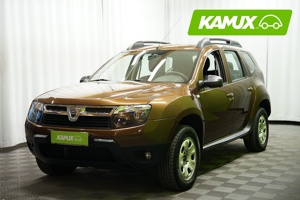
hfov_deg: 33.9
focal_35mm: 59
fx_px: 492
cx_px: 150
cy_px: 100
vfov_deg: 23.0
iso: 500
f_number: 3.2
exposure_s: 1/30
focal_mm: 59
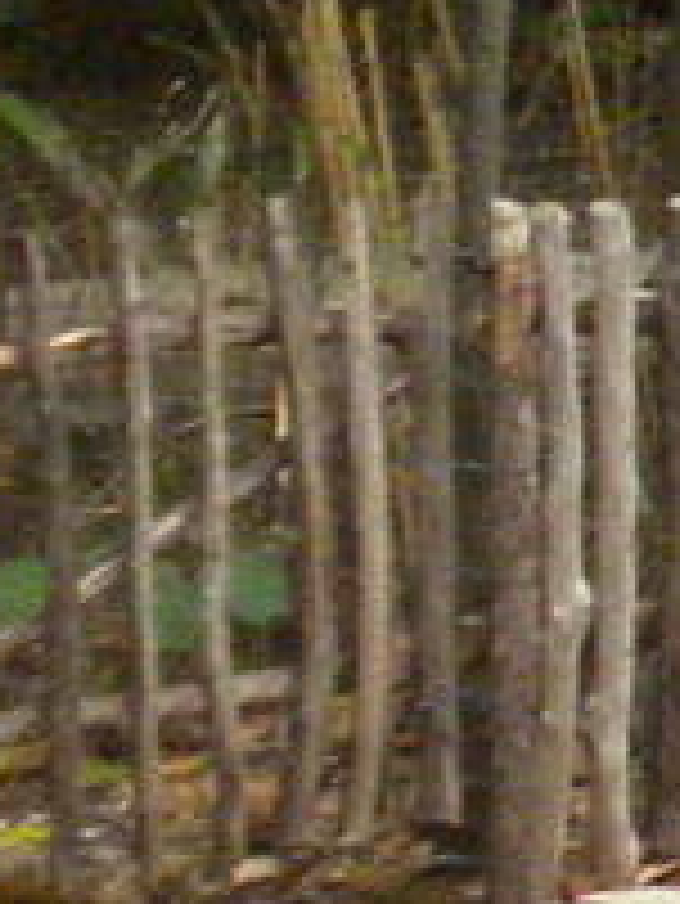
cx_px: 3184
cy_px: 27
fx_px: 7692
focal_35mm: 294
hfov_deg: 4.5
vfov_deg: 6.7
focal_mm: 6.6
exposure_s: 1/560
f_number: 3.5
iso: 361
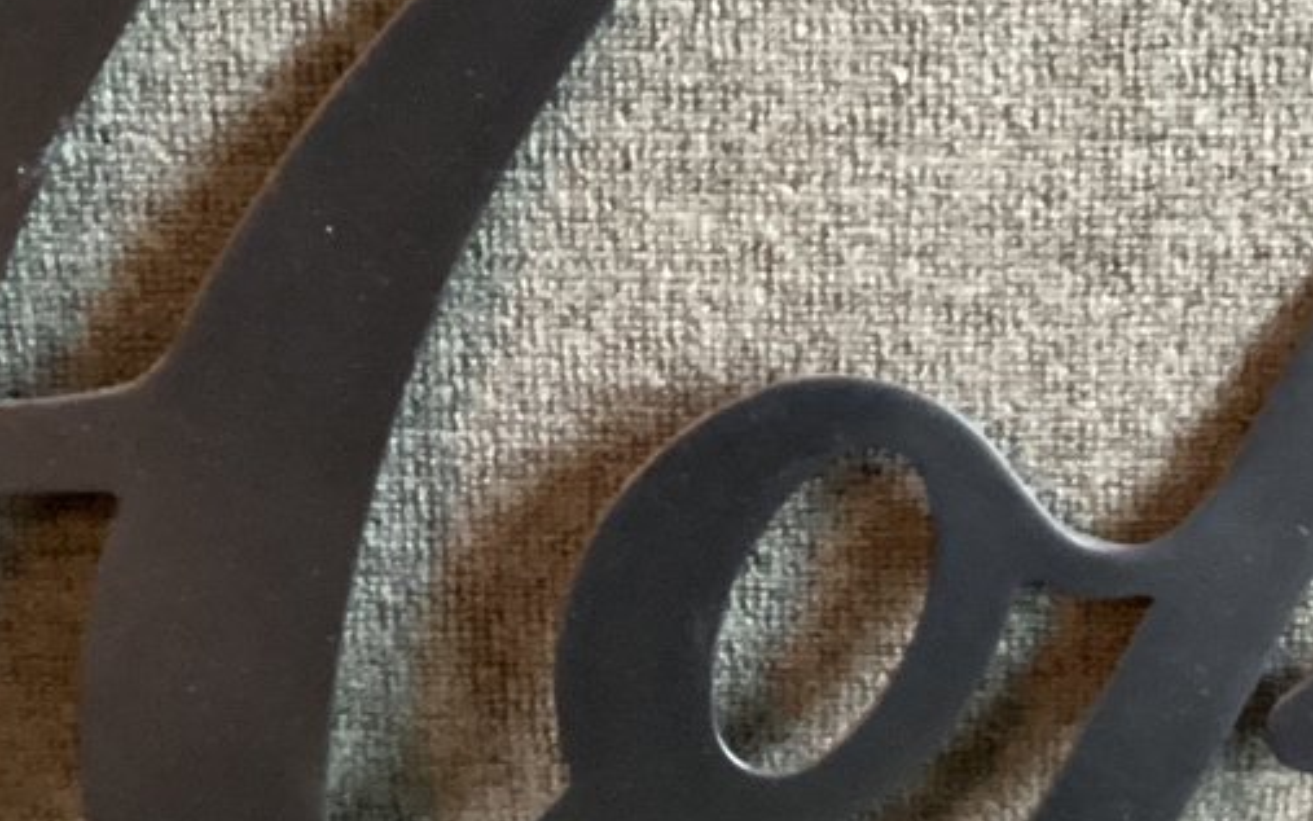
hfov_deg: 21.2
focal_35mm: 98
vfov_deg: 13.3
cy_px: 682
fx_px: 3507
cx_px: 649
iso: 800
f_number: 2.4
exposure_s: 1/30
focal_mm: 3.3
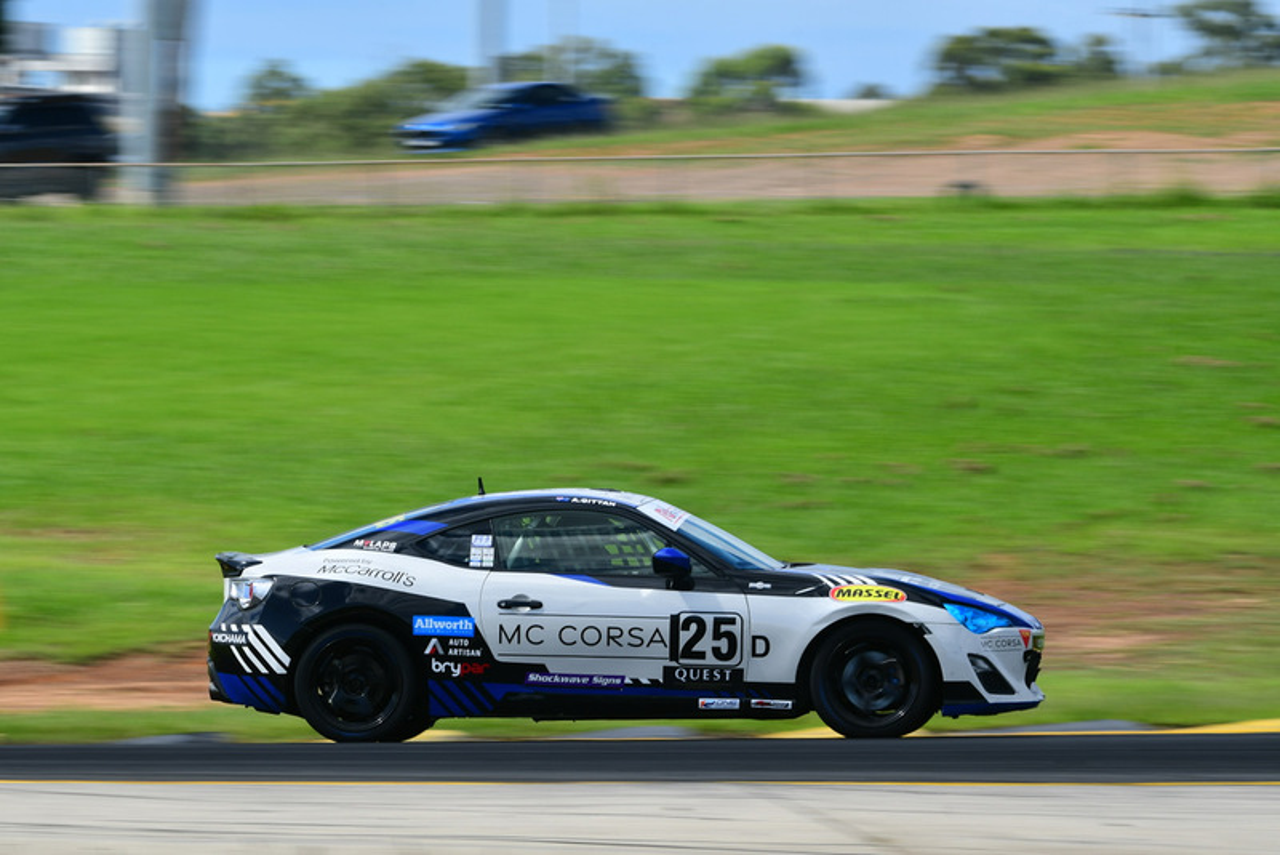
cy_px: 428
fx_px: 10670
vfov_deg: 4.6
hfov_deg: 6.9
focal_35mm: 300
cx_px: 640
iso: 100
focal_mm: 200
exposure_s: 1/125
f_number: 11
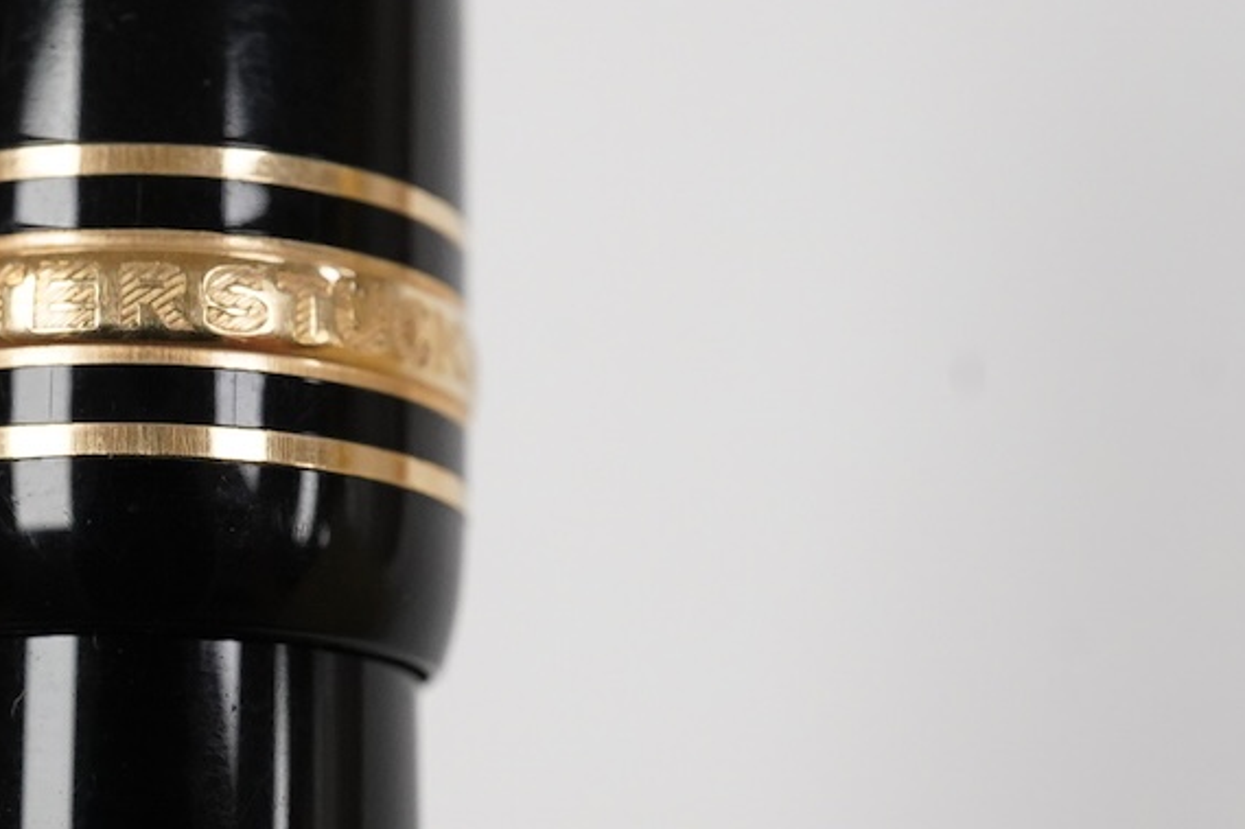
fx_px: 3077
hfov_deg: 22.2
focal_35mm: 89
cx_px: 86
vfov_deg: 15.3
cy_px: 354
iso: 2500
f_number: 13
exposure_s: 1/200
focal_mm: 30
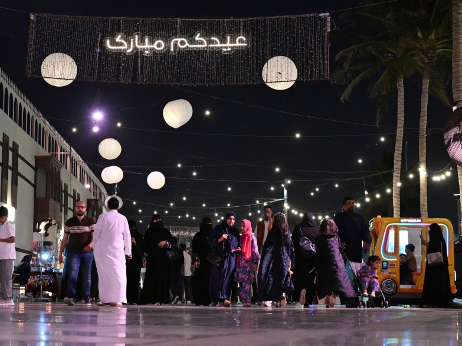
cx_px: 169
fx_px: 934
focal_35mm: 70
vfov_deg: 21.0
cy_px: 158
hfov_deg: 27.7
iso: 3200
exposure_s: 1/160
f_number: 5
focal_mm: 38
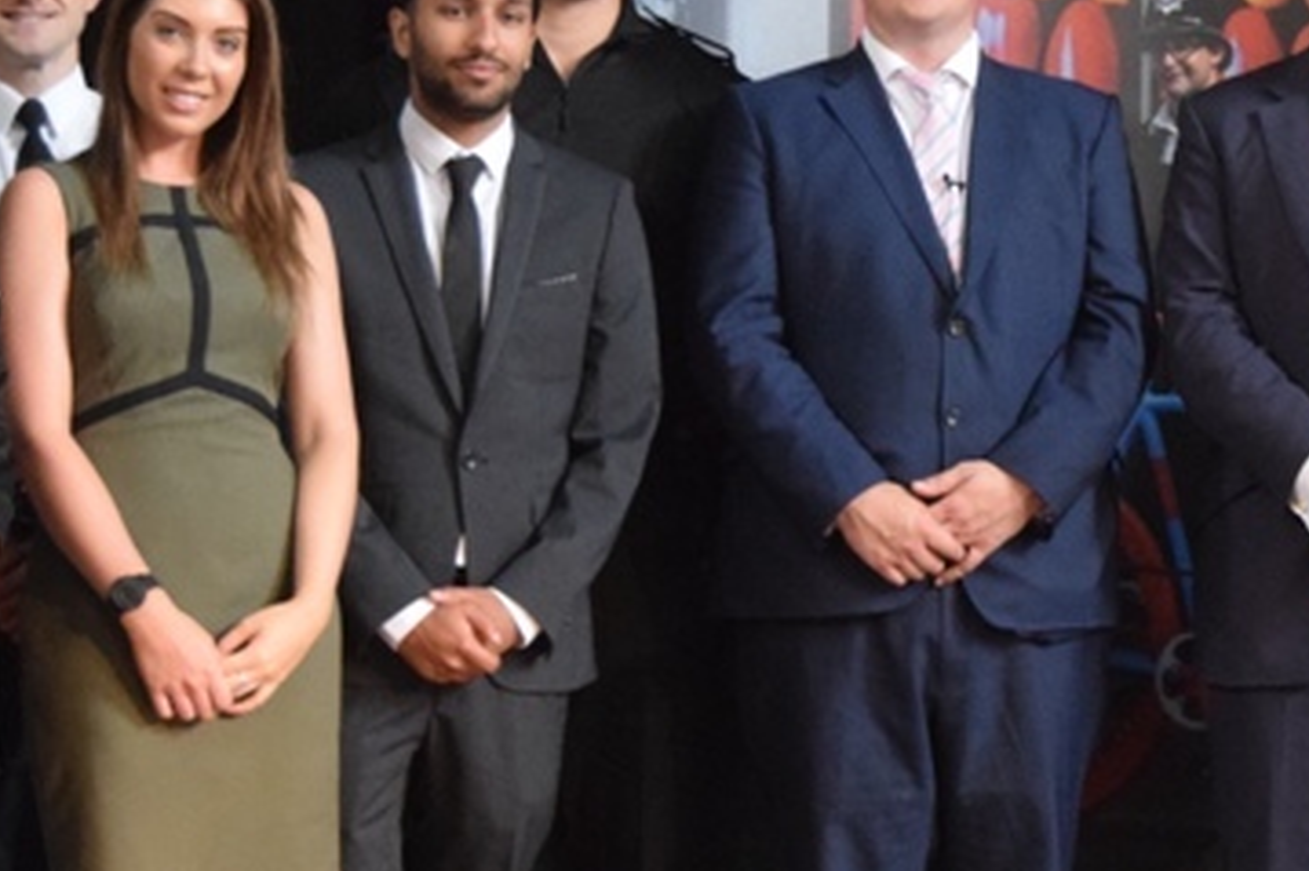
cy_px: 255
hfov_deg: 14.5
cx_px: 1189
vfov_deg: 9.8
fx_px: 5100
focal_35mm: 140
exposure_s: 1/60
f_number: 4.5
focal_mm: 35
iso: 4000
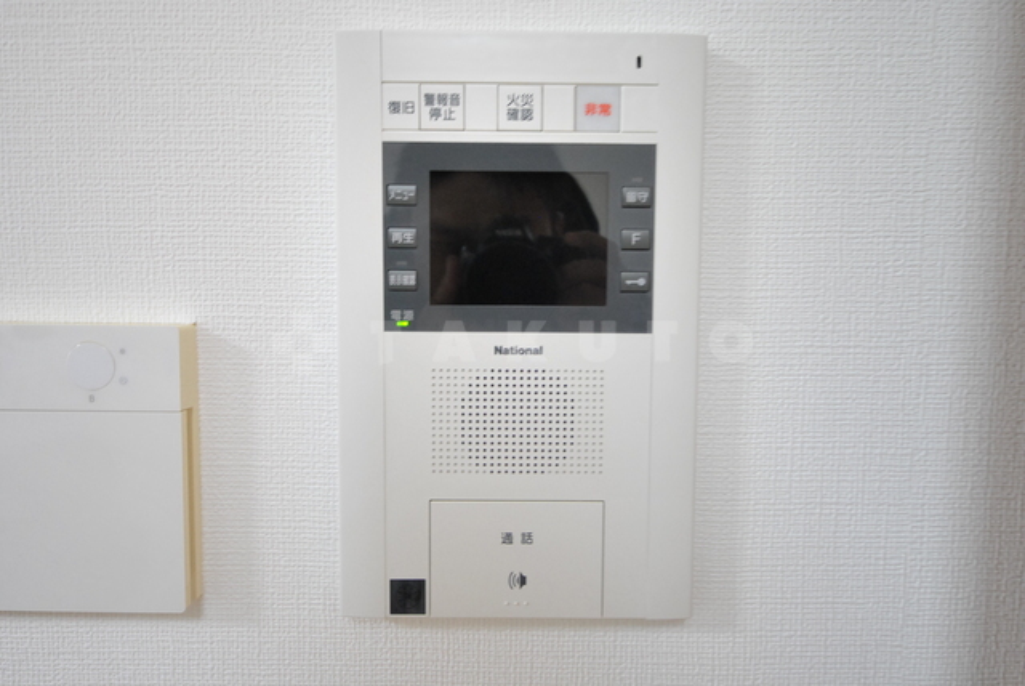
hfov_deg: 77.3
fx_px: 641
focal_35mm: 22
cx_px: 512
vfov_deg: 56.3
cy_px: 343
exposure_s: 1/20
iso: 800
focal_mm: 15
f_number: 5.3
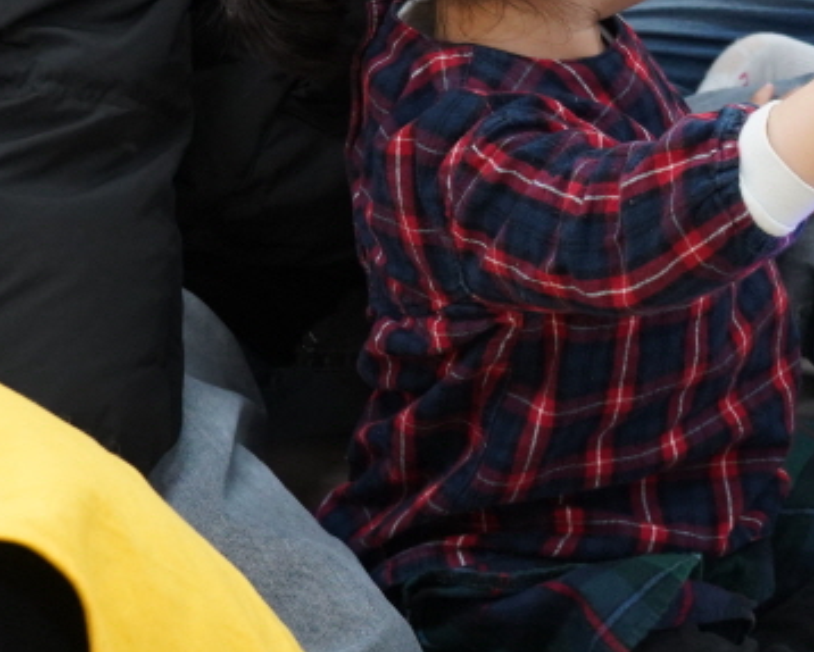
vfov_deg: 10.6
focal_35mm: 143
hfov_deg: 12.9
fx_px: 3448
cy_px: -190
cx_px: 1119
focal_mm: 42
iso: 2500
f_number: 7.1
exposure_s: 1/50
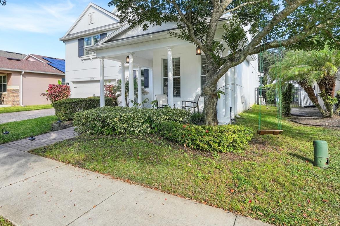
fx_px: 214
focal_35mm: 23
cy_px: 94
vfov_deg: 55.4
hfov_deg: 75.7
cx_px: 130
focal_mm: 16.5
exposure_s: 1/40
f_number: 9
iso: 250
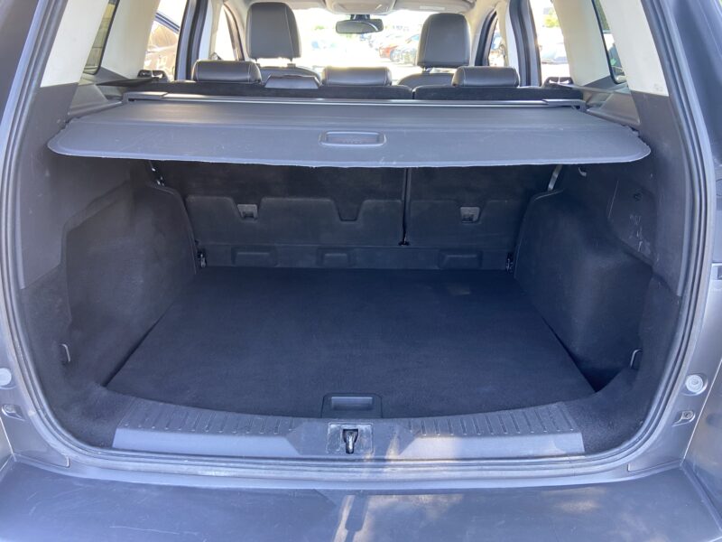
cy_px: 271
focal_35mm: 26
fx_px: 542
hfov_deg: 67.3
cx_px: 361
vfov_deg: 53.1
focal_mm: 4.25
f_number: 1.8
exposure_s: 1/78
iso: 125
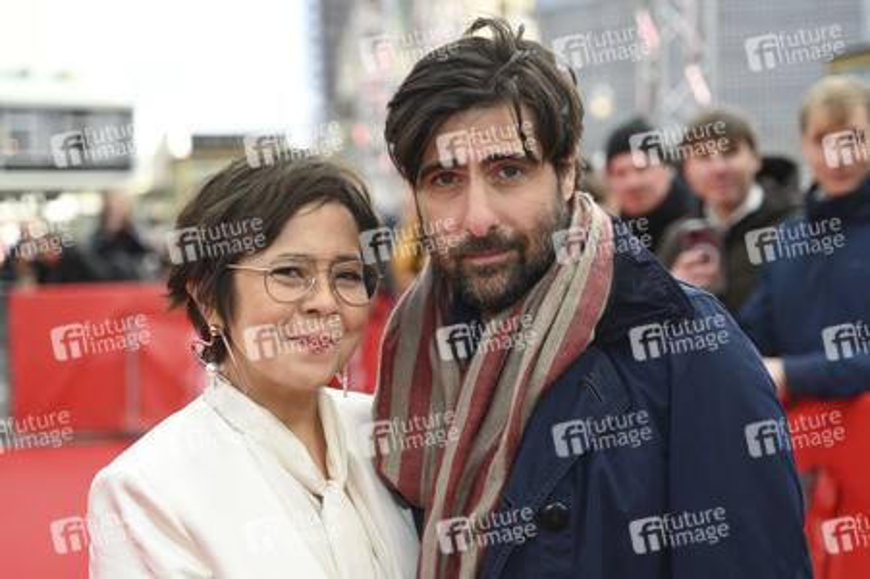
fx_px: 1401
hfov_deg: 34.5
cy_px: 290
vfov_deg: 23.3
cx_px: 435
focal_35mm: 58
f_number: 2.8
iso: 160
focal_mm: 58
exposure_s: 1/160
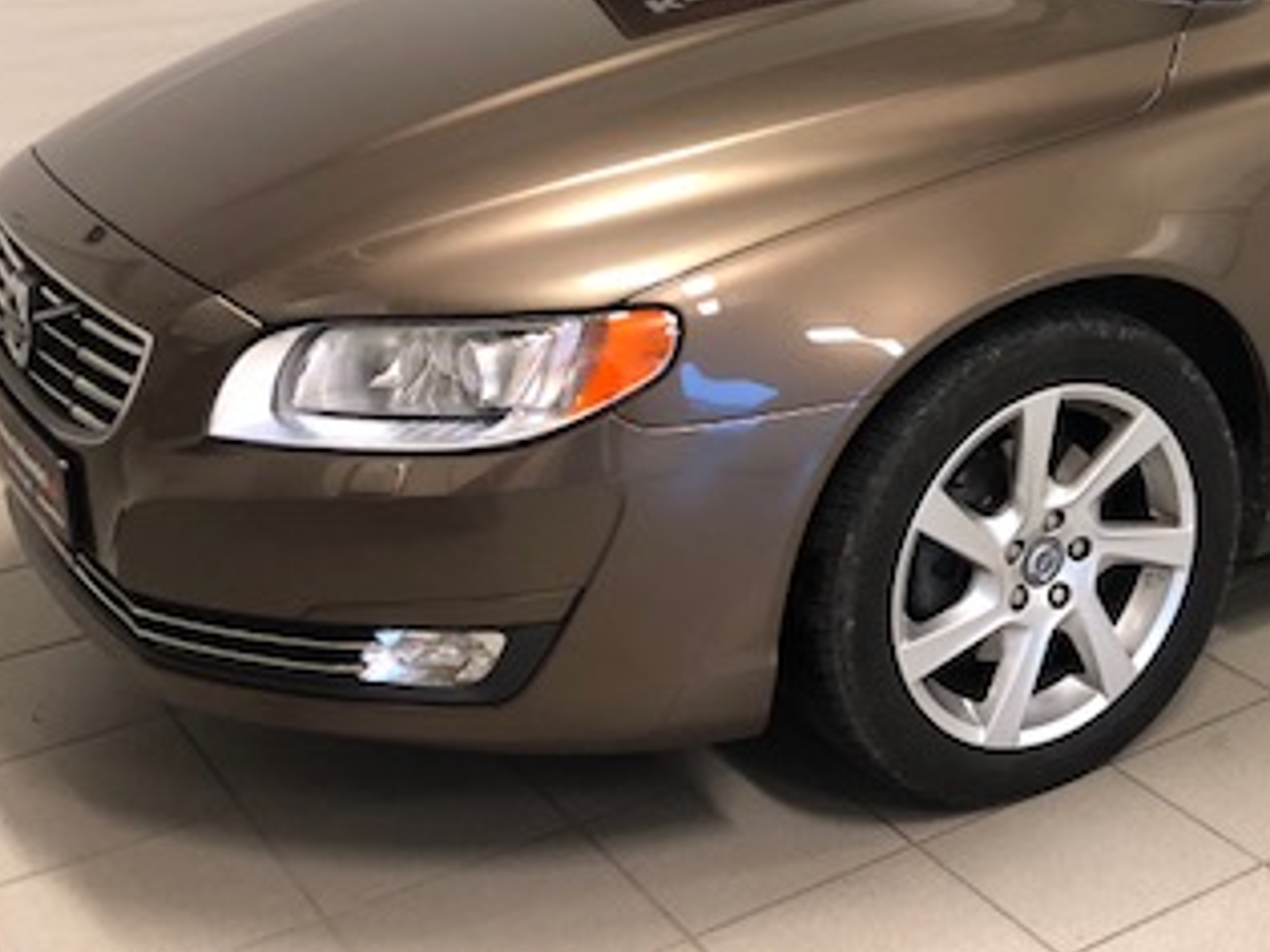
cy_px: 109
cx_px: 1165
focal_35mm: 59
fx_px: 2164
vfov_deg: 24.2
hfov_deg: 31.1
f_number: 1.8
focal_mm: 3.99
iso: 100
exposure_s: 1/17
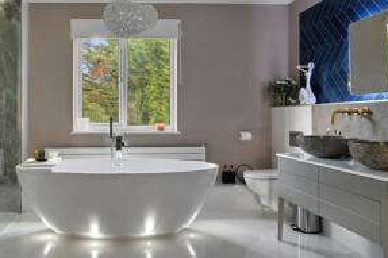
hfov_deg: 57.1
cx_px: 122
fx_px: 345
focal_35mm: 32
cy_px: 122
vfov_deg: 41.1
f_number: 8
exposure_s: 1/1.67
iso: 400
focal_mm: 14
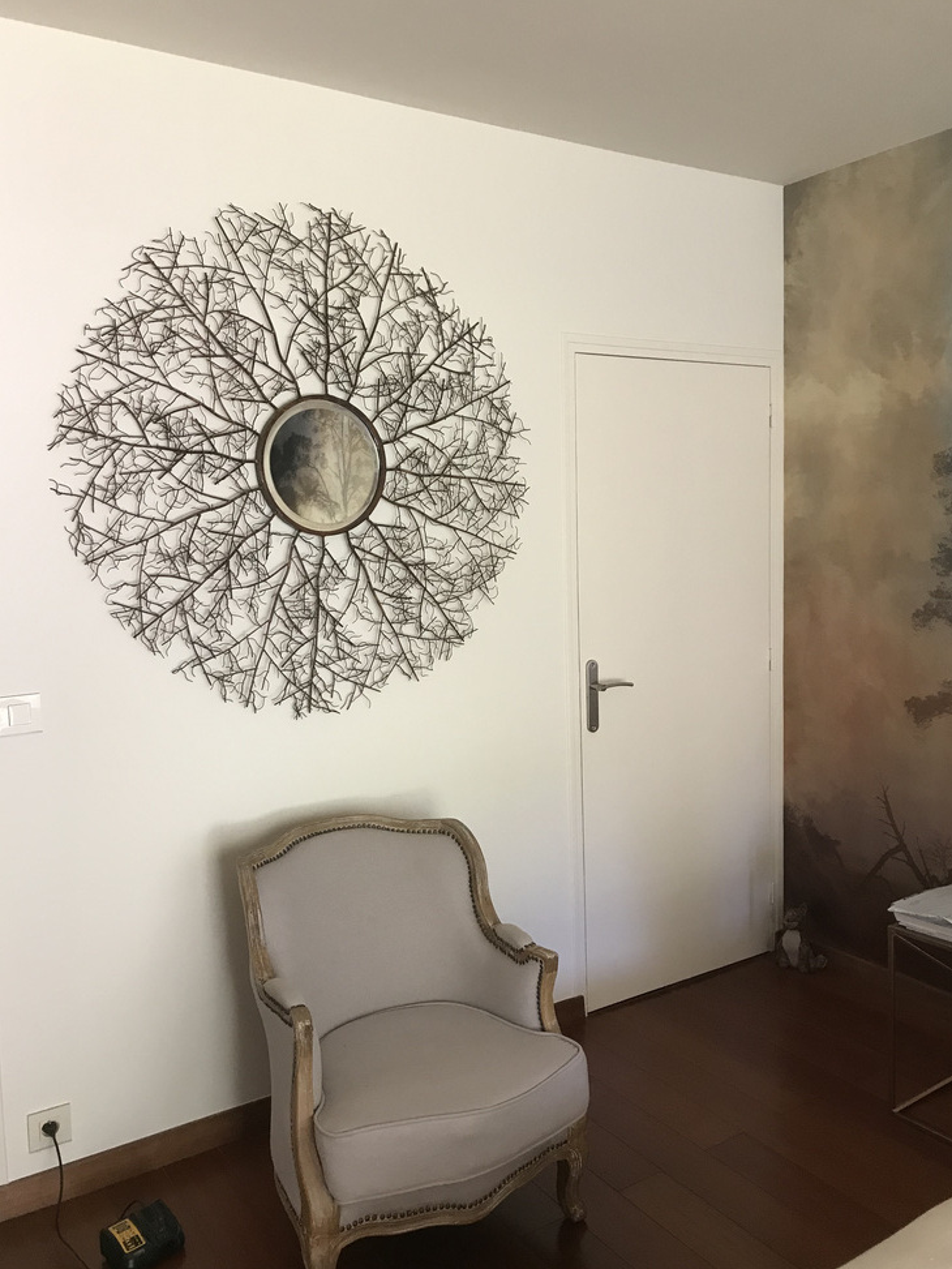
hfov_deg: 48.2
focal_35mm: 29
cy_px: 634
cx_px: 483
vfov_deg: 61.7
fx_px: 1063
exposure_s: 1/17
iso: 40
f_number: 1.8
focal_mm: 3.99
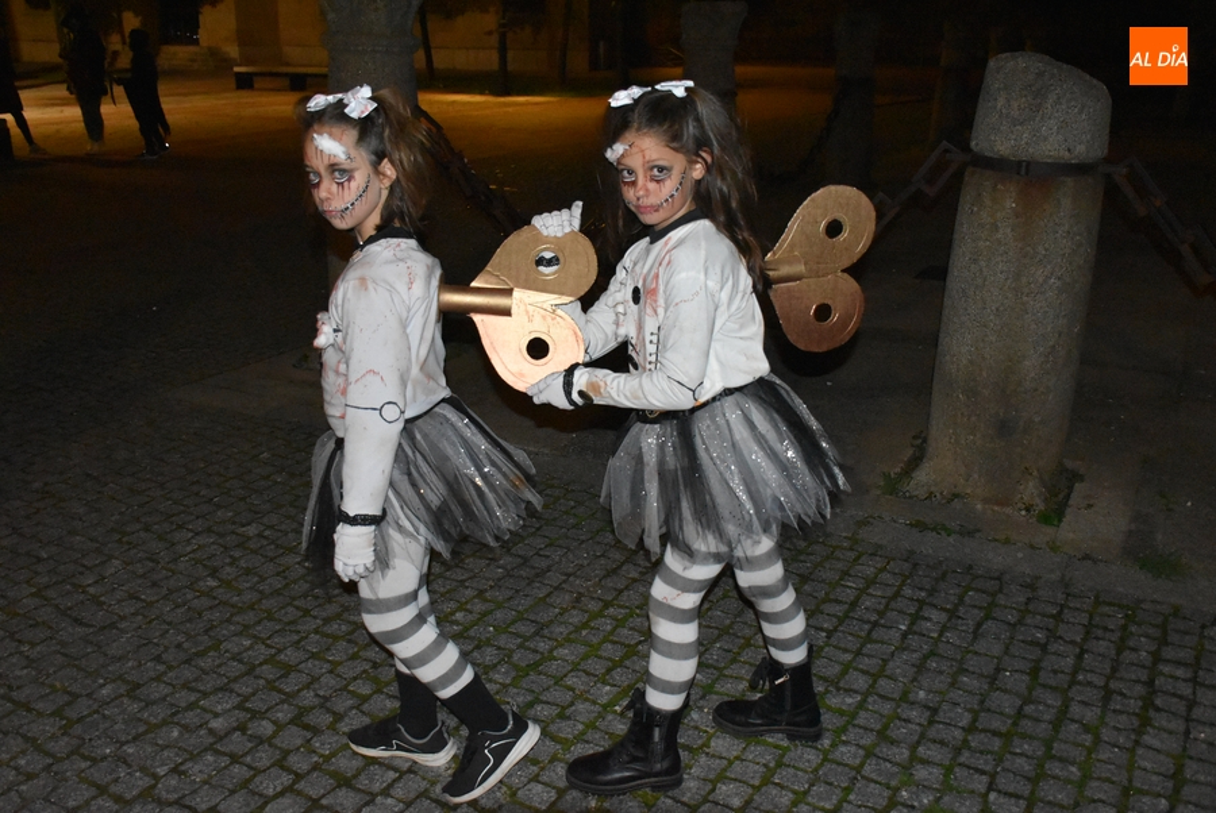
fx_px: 1116
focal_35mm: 33
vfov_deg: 40.1
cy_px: 406
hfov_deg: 57.2
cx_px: 608
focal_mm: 22
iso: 6400
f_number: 3.5
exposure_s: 1/60
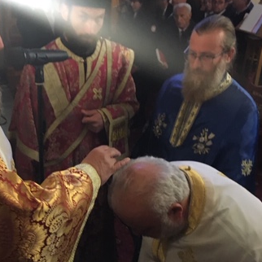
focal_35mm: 51
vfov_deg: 33.2
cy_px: 171
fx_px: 437
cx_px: 75
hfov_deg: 32.9
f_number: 2.2
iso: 200
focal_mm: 4.15
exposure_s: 1/25
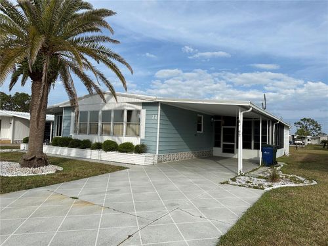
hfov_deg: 71.6
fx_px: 227
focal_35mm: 24
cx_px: 164
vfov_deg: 56.8
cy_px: 123
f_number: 1.78
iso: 80
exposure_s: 1/5848
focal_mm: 6.86
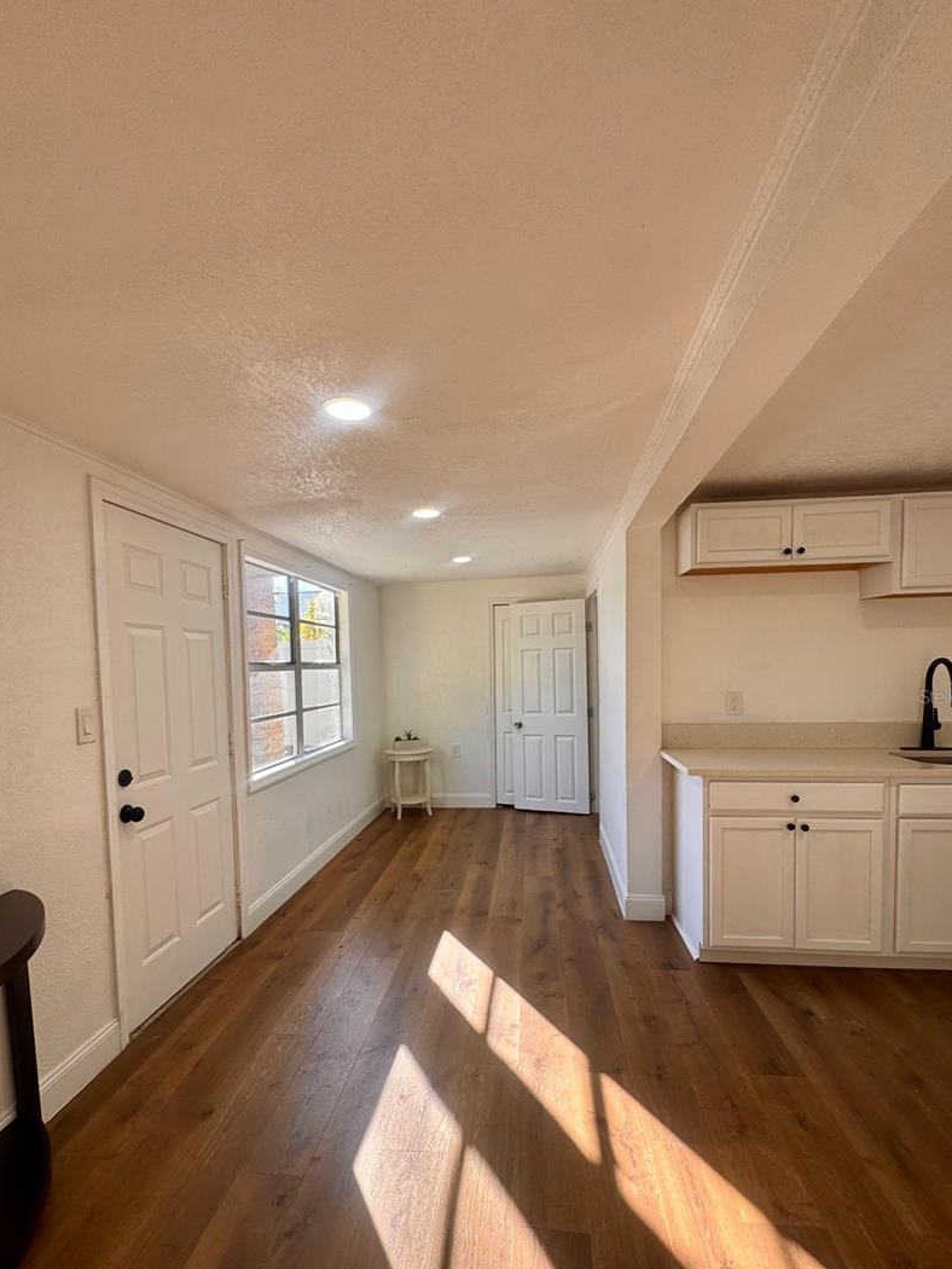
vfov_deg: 94.2
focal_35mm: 16
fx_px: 586
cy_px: 696
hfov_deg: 78.1
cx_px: 462
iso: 40
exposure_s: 1/99
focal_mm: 2.22
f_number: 2.2
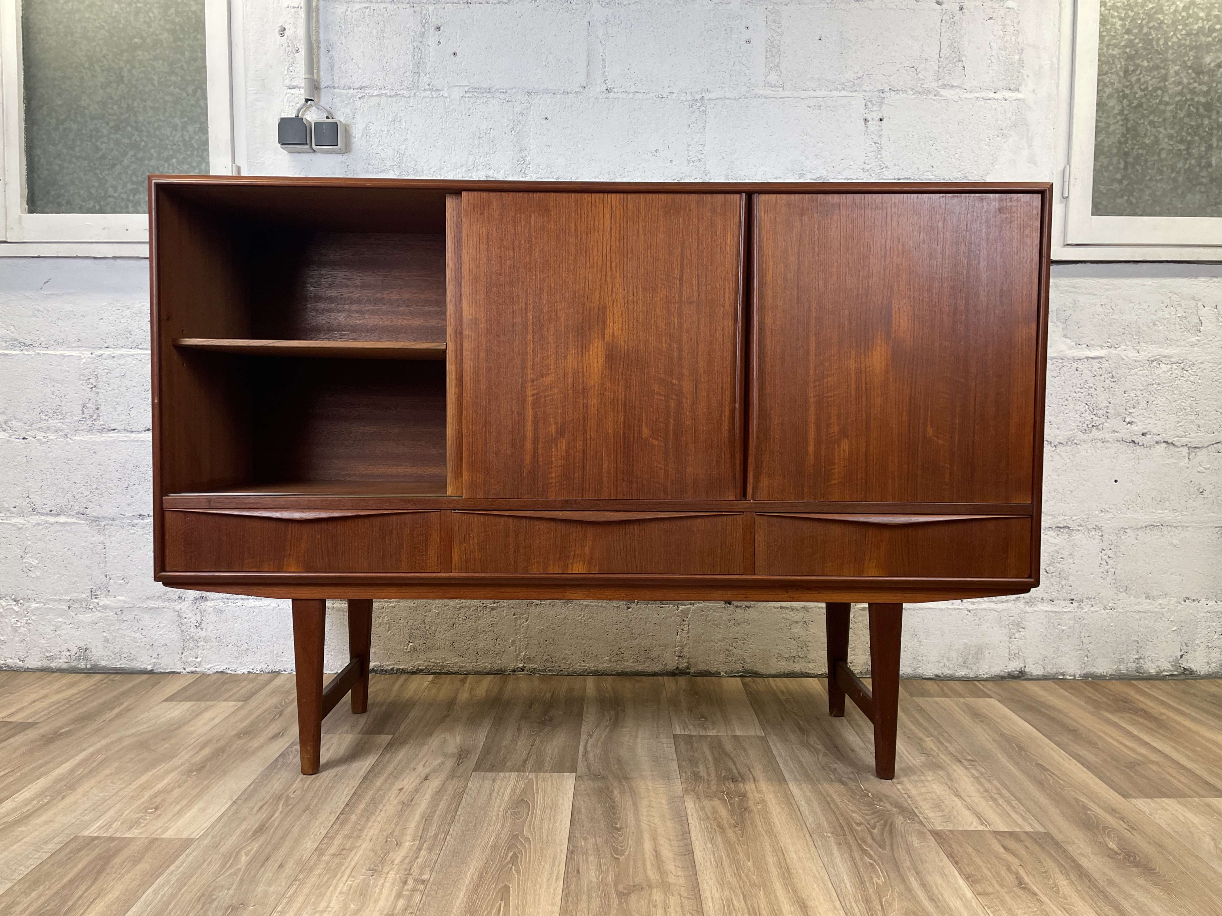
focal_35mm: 26
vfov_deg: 53.1
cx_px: 611
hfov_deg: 67.3
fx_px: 918
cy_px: 458
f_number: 1.6
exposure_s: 1/100
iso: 125
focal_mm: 4.2
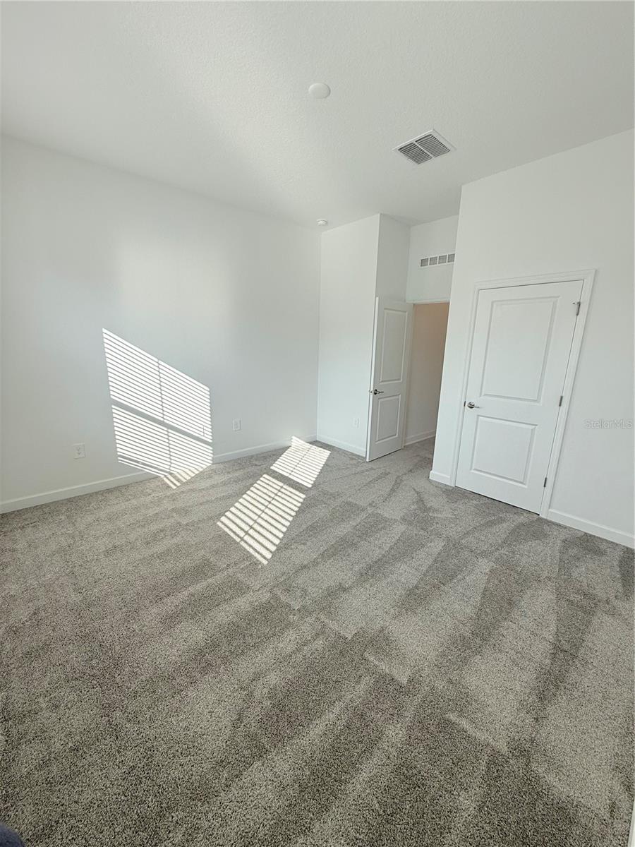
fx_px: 342
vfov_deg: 102.1
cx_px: 318
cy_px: 424
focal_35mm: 14
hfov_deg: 85.7
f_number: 2.2
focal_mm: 2.22
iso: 50
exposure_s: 1/307
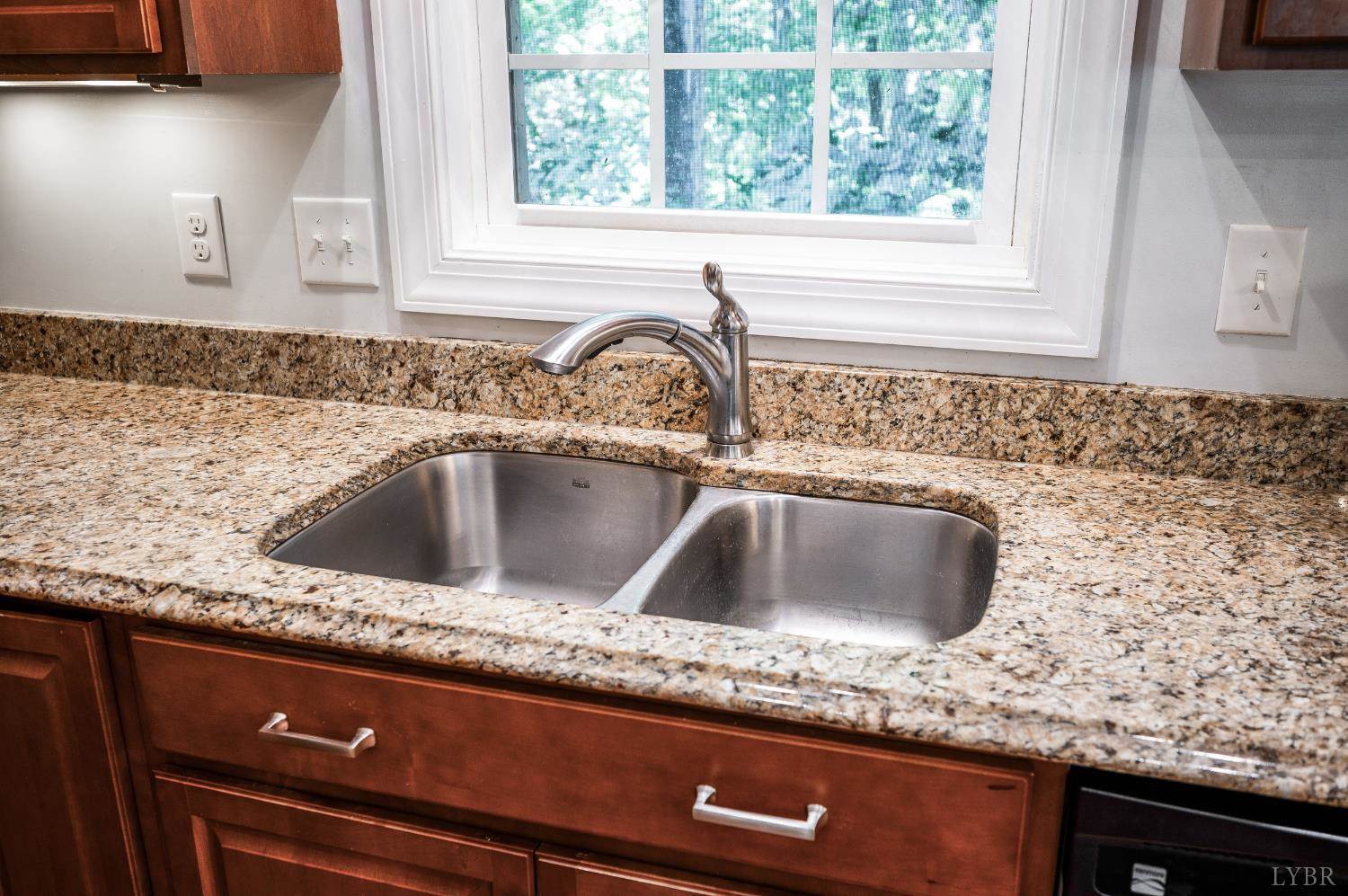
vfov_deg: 43.5
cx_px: 674
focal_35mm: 30
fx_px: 1122
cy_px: 448
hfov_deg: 62.0
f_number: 4
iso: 250
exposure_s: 1/6
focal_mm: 30
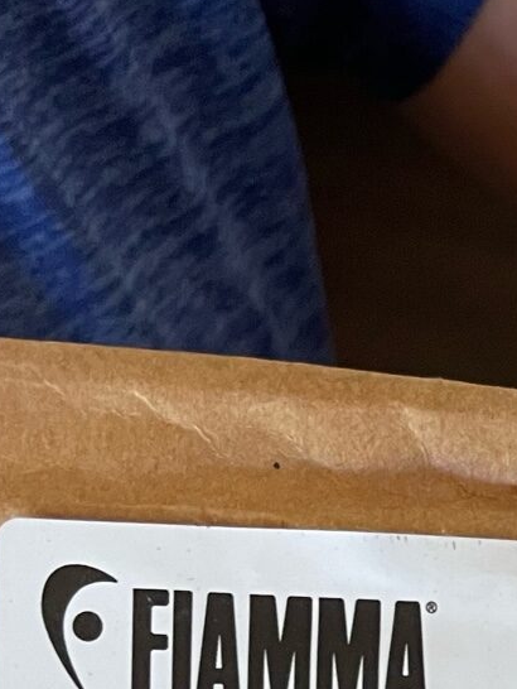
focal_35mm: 96
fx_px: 1910
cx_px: 898
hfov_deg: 13.9
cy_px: 1055
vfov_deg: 18.1
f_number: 1.6
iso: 160
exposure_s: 1/50
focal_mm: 4.2
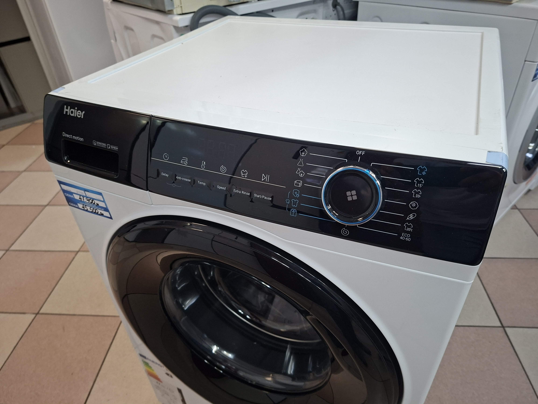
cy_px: 202
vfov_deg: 58.9
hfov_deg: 73.9
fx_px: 357
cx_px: 269
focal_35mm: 23
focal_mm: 5.54
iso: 200
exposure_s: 1/50
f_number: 1.8
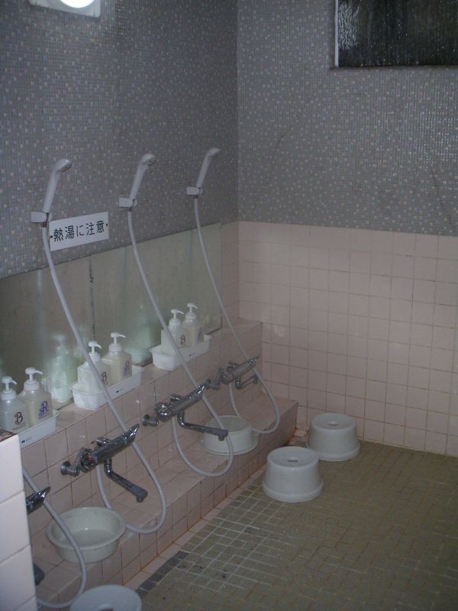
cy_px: 306
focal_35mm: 38
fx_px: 670
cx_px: 229
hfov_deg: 37.7
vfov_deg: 49.0
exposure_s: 1/45
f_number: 2.8
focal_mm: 6
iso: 160
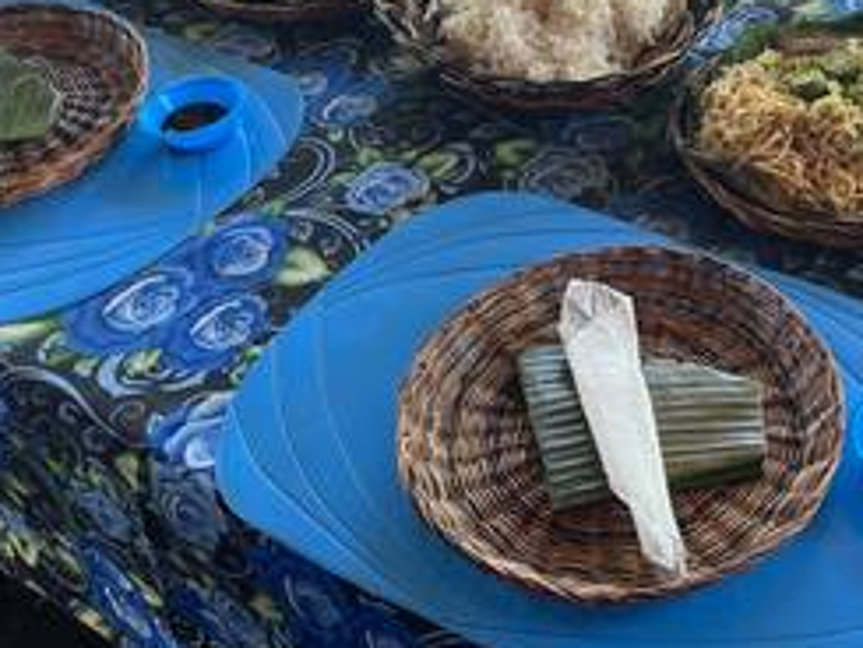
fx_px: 1272
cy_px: 81
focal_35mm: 51
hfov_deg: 36.4
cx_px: 666
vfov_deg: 27.7
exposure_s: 1/122
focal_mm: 5.1
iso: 100
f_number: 1.6
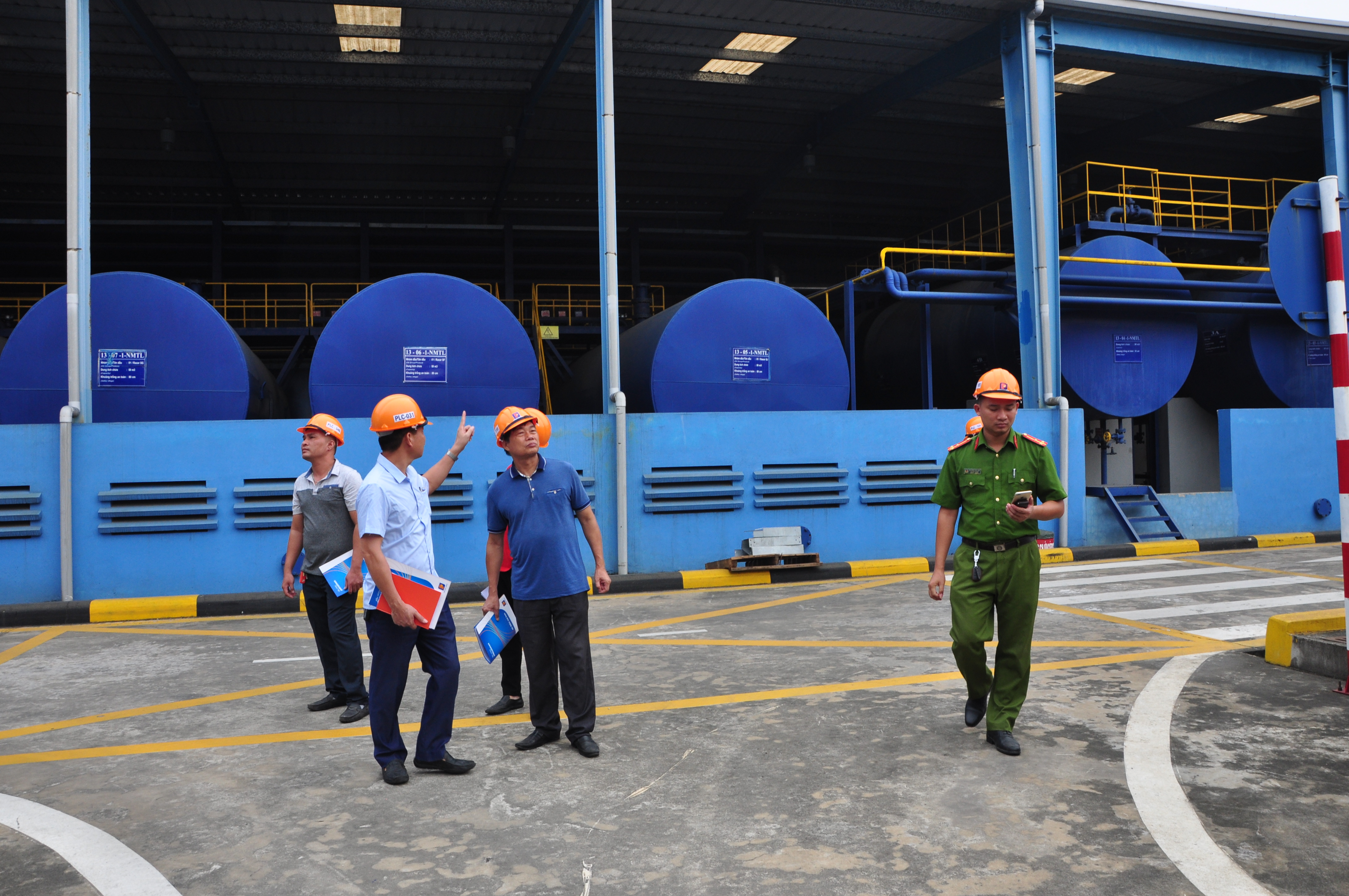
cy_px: 448
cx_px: 674
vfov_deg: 47.8
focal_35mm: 27
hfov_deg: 67.4
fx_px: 1011
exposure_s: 1/200
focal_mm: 18
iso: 320
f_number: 9
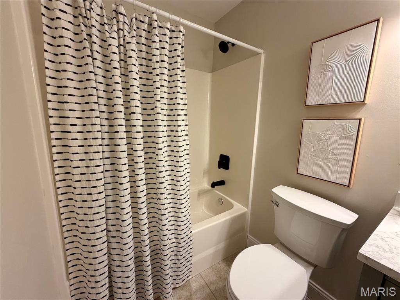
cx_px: 200
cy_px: 150
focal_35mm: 14
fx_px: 162
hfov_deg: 102.1
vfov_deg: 85.7
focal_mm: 2.22
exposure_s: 1/120
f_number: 2.2
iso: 250
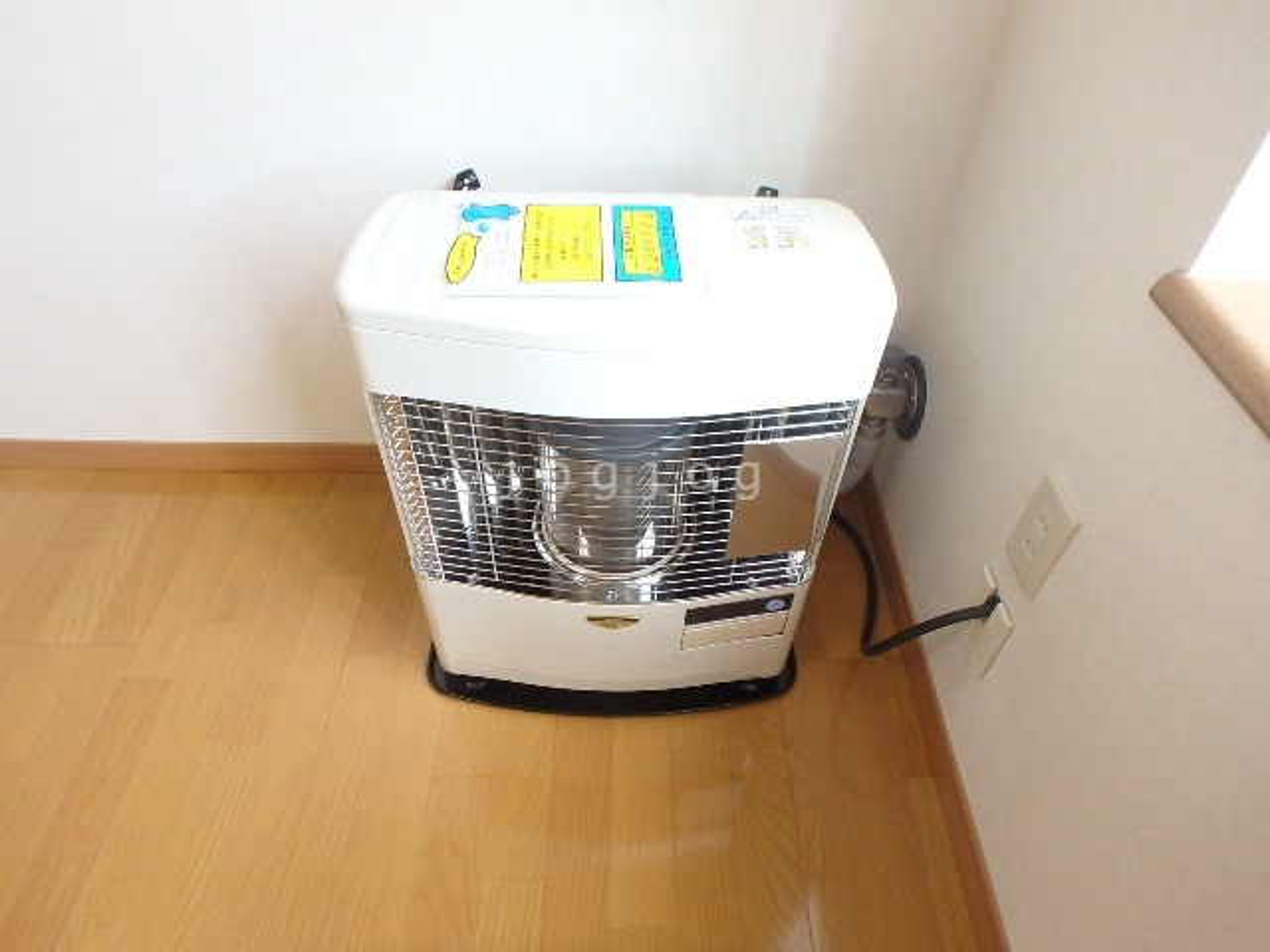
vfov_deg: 63.4
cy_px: 476
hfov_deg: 79.0
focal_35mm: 21
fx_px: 770
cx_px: 635
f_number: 3.5
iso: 250
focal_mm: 3.7
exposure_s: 1/30
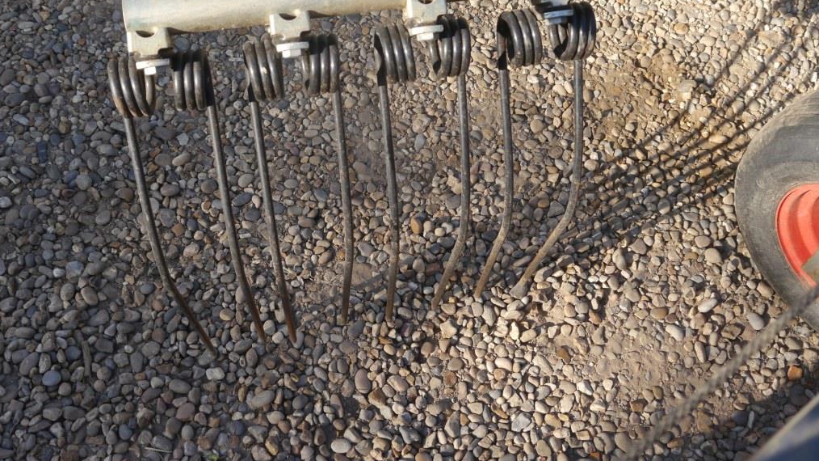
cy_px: 152
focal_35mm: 44
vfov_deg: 26.9
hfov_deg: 46.4
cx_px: 407
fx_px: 955
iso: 160
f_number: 5.6
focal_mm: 20
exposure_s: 1/200
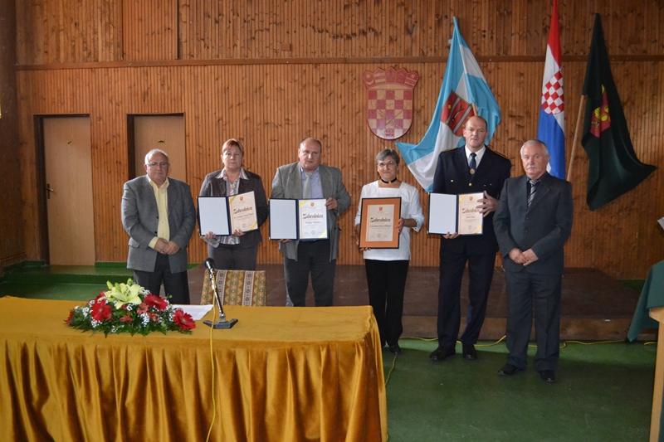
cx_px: 332
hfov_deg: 57.2
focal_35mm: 33
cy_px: 221
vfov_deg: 40.0
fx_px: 609
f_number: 4
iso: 3200
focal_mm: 22
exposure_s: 1/60
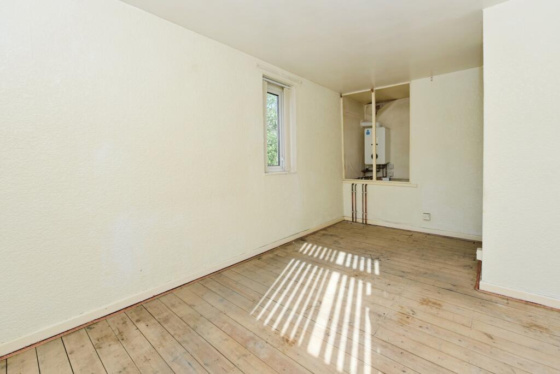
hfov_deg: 100.4
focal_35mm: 15
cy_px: 187
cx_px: 280
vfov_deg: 77.4
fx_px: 233
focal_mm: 15
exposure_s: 1/250
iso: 400
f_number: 8
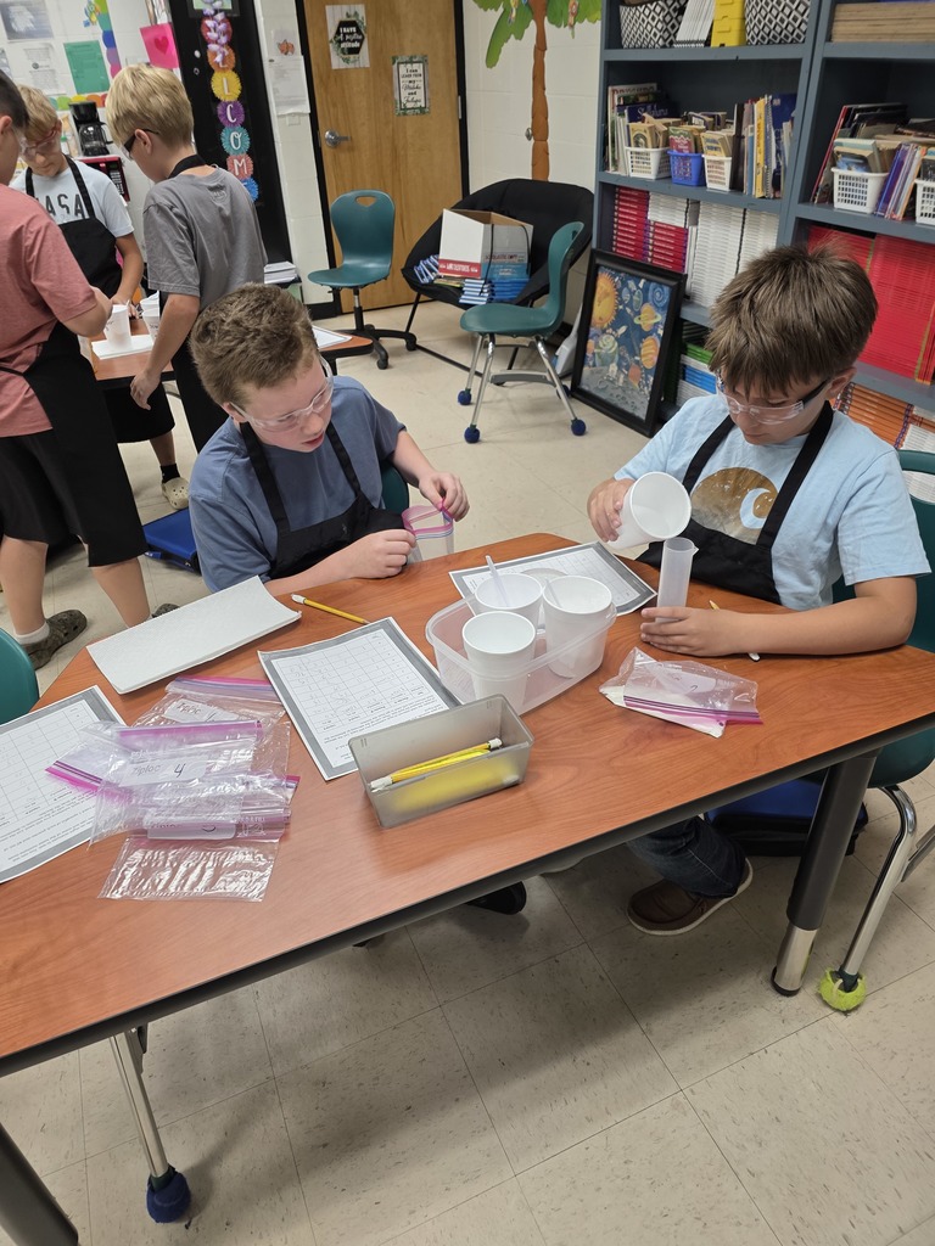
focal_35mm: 23
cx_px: 468
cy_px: 623
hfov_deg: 58.9
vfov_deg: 73.9
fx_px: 828
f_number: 1.7
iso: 125
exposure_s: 1/120
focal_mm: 6.3
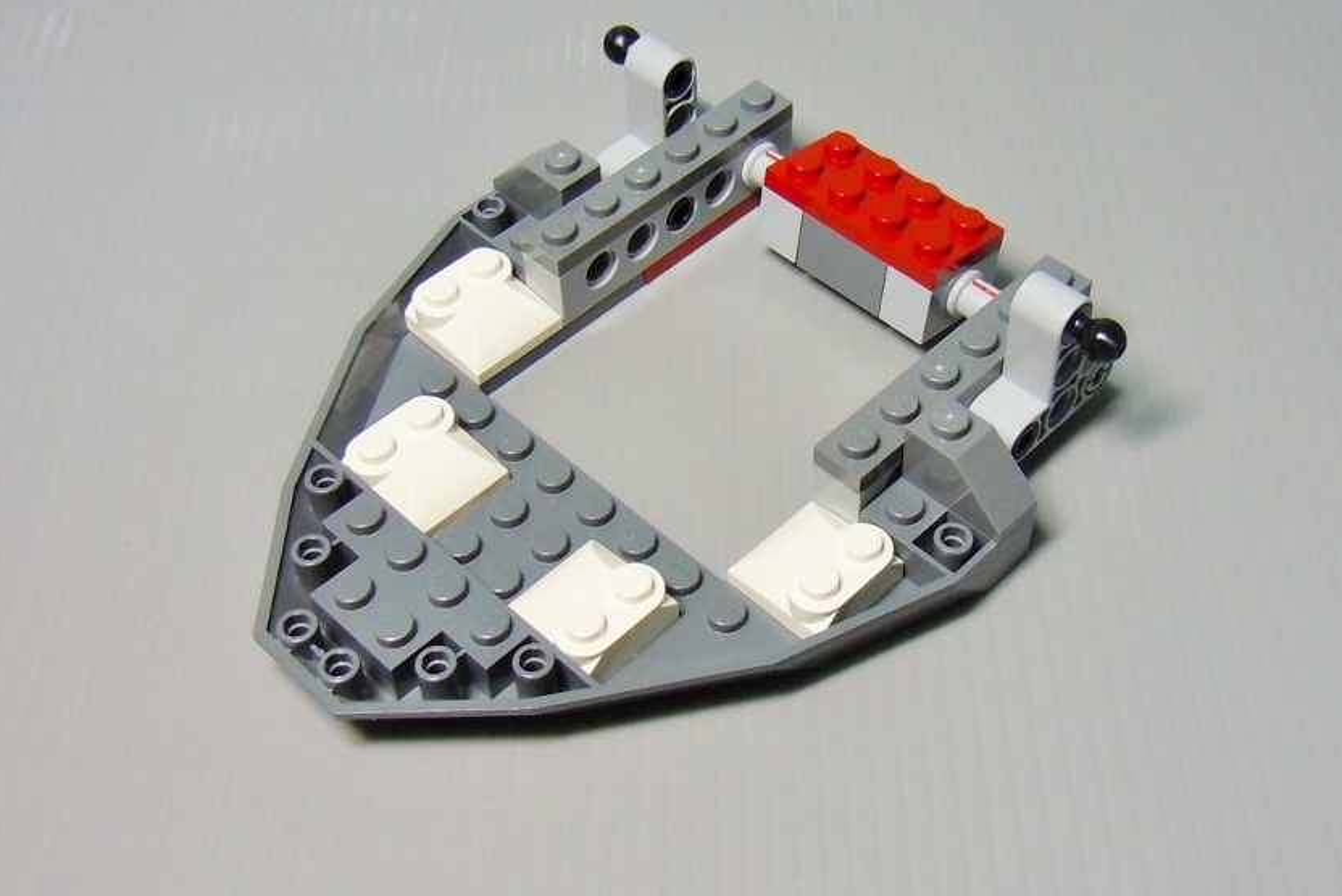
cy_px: 383
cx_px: 681
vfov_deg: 41.0
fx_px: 1193
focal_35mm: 32
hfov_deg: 58.7
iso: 200
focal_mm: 5.4
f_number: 3.5
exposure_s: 1/30
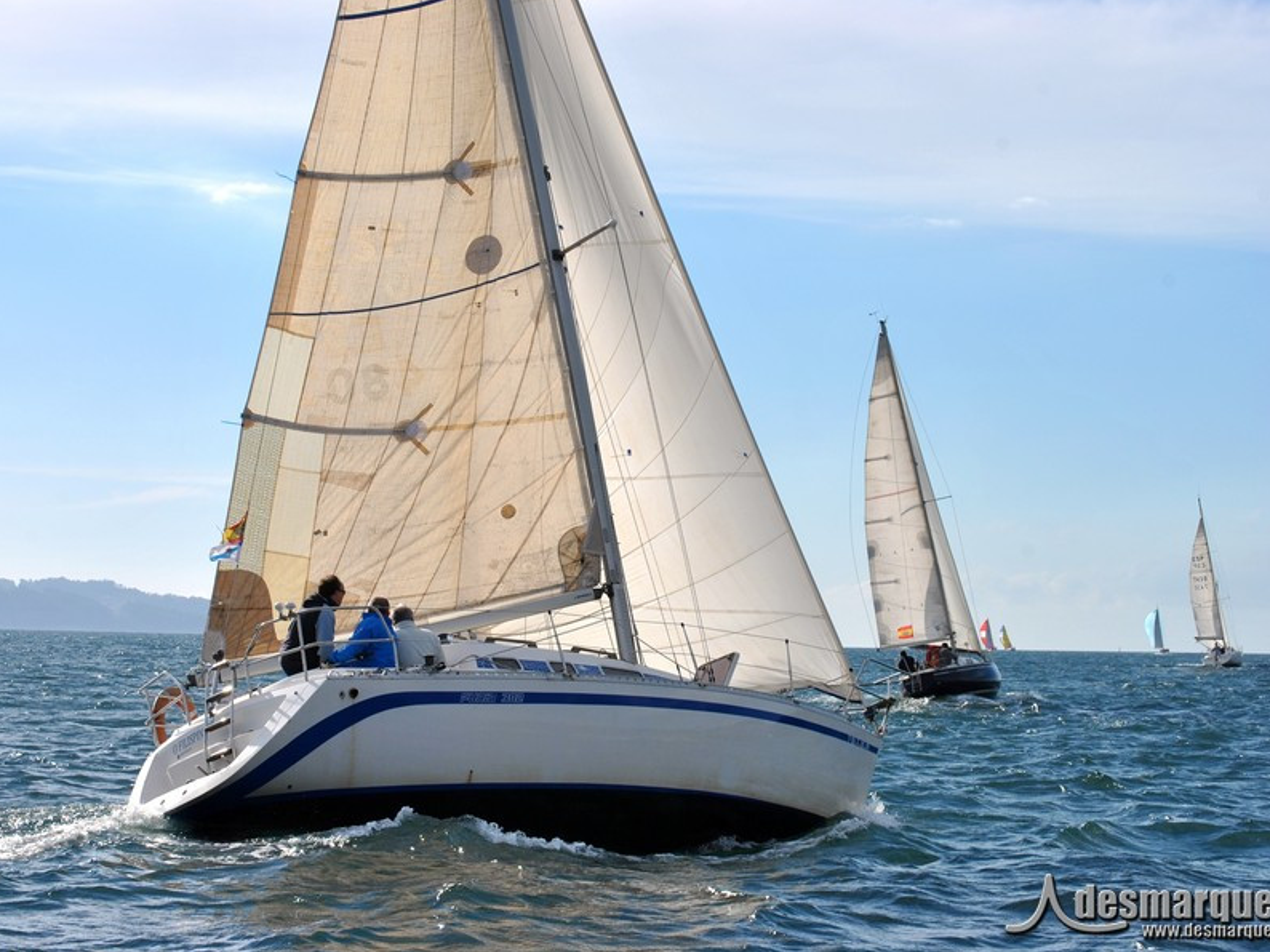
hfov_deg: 21.9
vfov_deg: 16.5
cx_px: 605
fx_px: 3284
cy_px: 475
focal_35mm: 90
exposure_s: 1/320
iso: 100
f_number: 9
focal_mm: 55
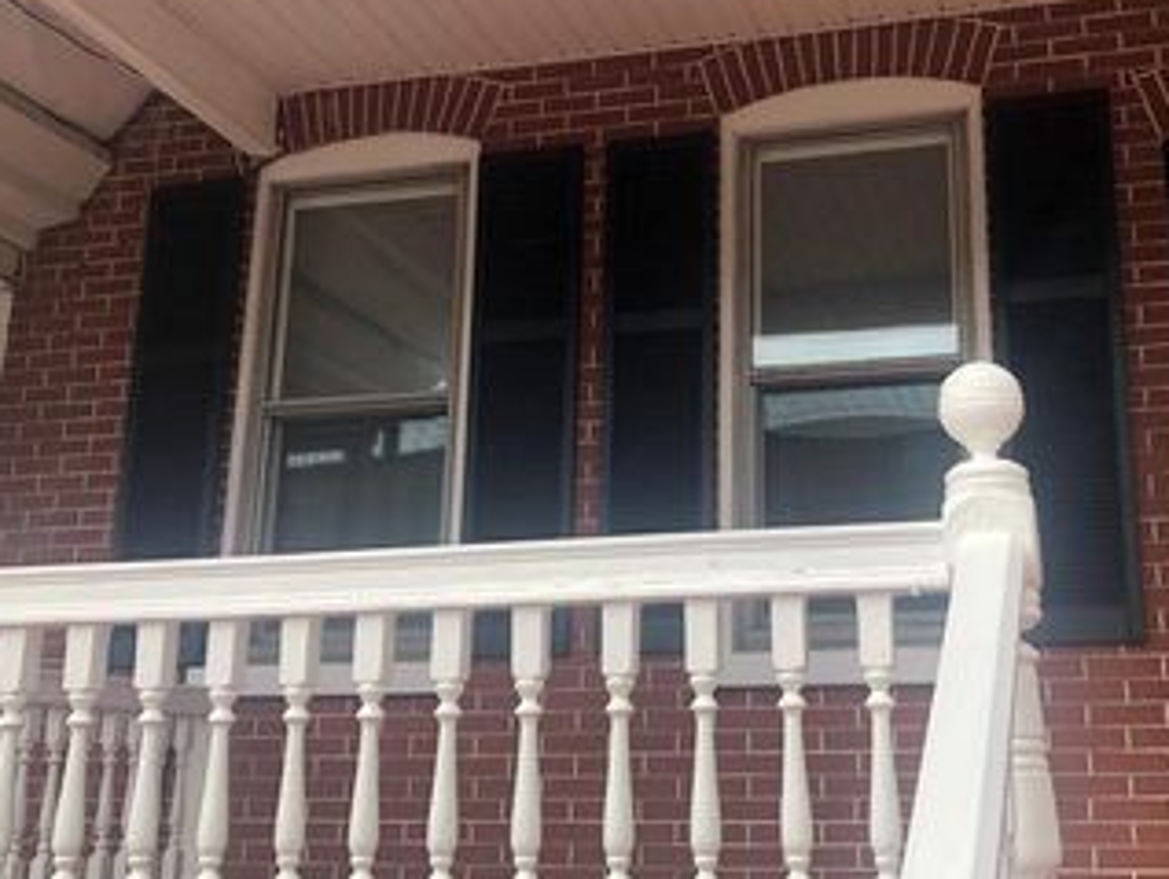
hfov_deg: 42.7
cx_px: 709
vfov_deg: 32.9
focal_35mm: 44
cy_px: 399
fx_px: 1487
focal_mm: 3.99
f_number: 1.8
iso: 20
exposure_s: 1/552
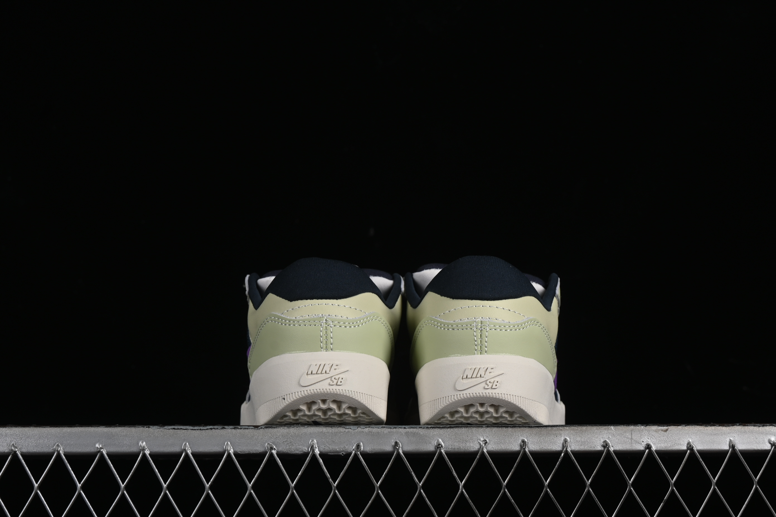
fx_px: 1617
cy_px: 258
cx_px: 388
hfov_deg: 27.0
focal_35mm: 75
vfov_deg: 18.2
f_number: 10
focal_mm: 50
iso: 160
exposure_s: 1/160
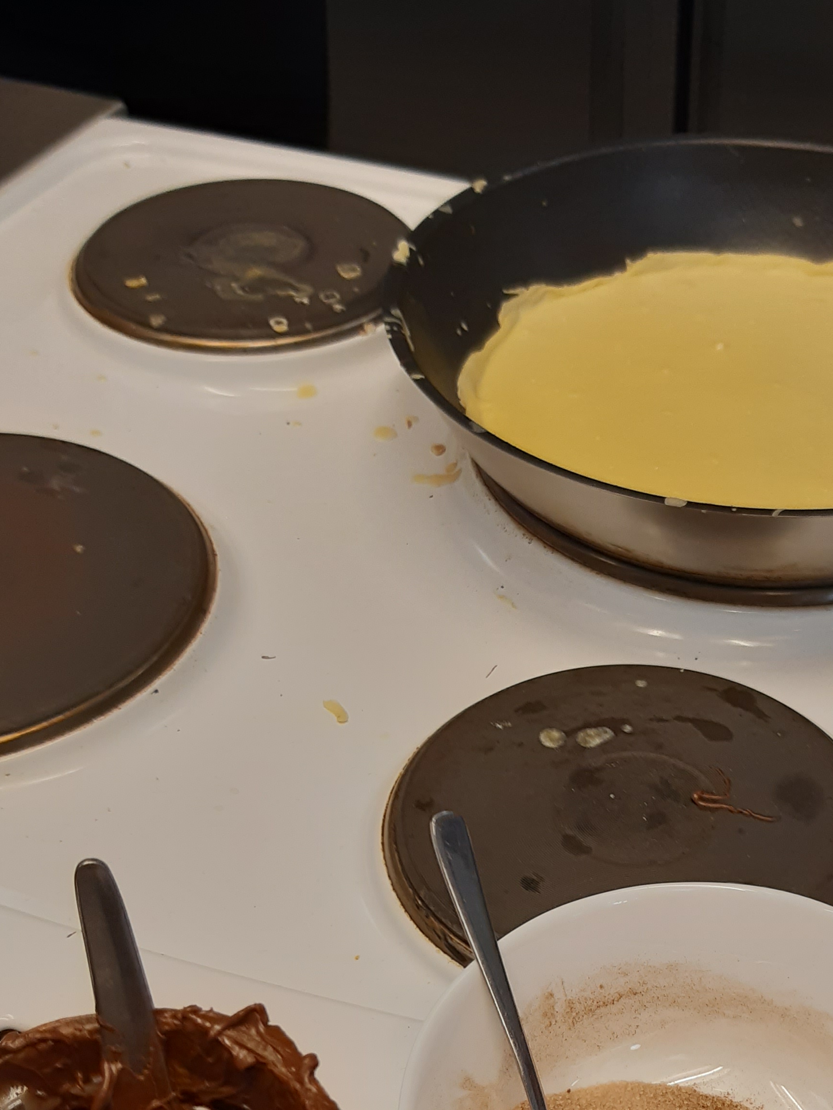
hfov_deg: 27.5
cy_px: 831
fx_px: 1668
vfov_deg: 36.0
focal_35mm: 52
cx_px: 654
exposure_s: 1/50
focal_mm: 3.92
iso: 64
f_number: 1.7
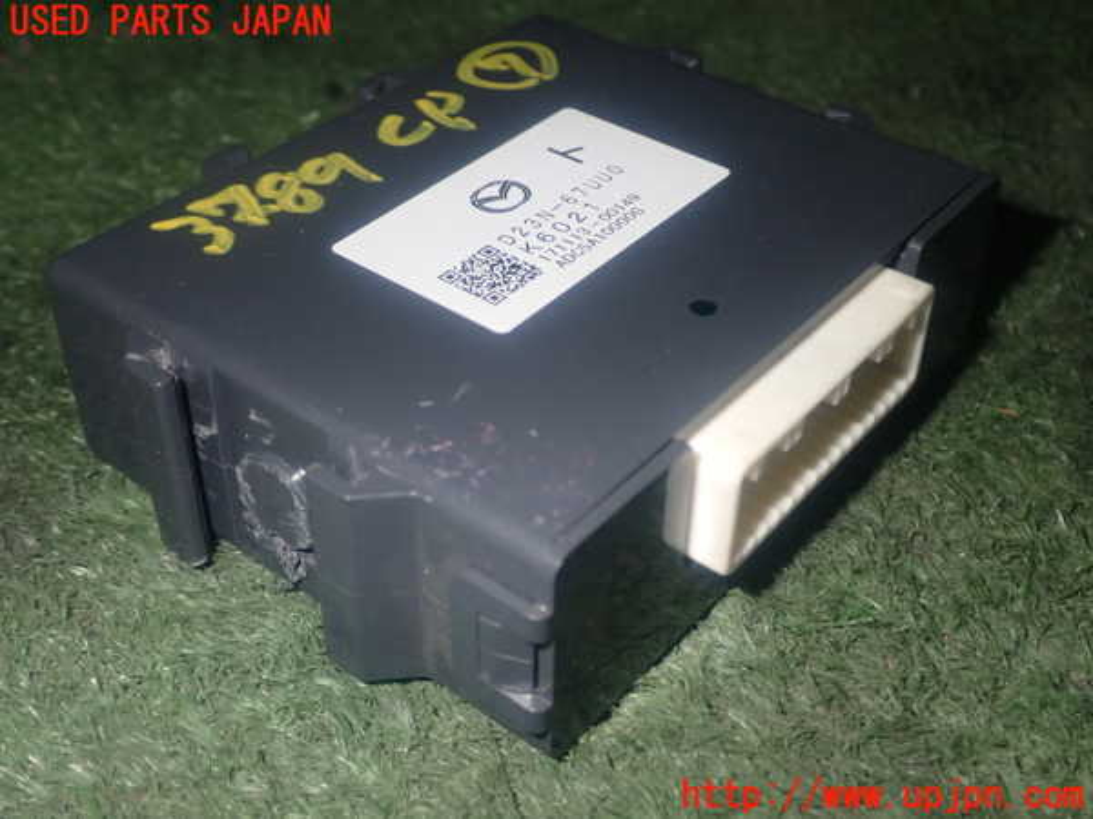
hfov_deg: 40.4
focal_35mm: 47
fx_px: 1484
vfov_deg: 30.9
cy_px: 410
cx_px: 546
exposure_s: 1/50
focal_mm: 8.4
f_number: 9
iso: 250
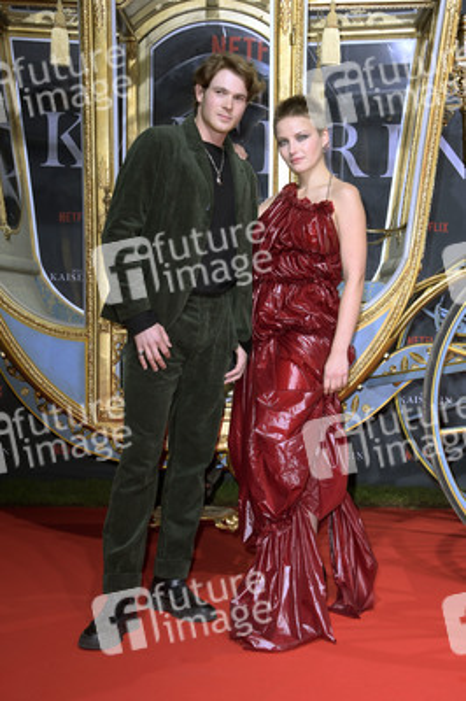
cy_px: 350
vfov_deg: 32.4
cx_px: 233
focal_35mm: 62
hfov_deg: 21.9
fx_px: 1206
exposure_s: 1/125
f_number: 5.6
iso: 1000
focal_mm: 62
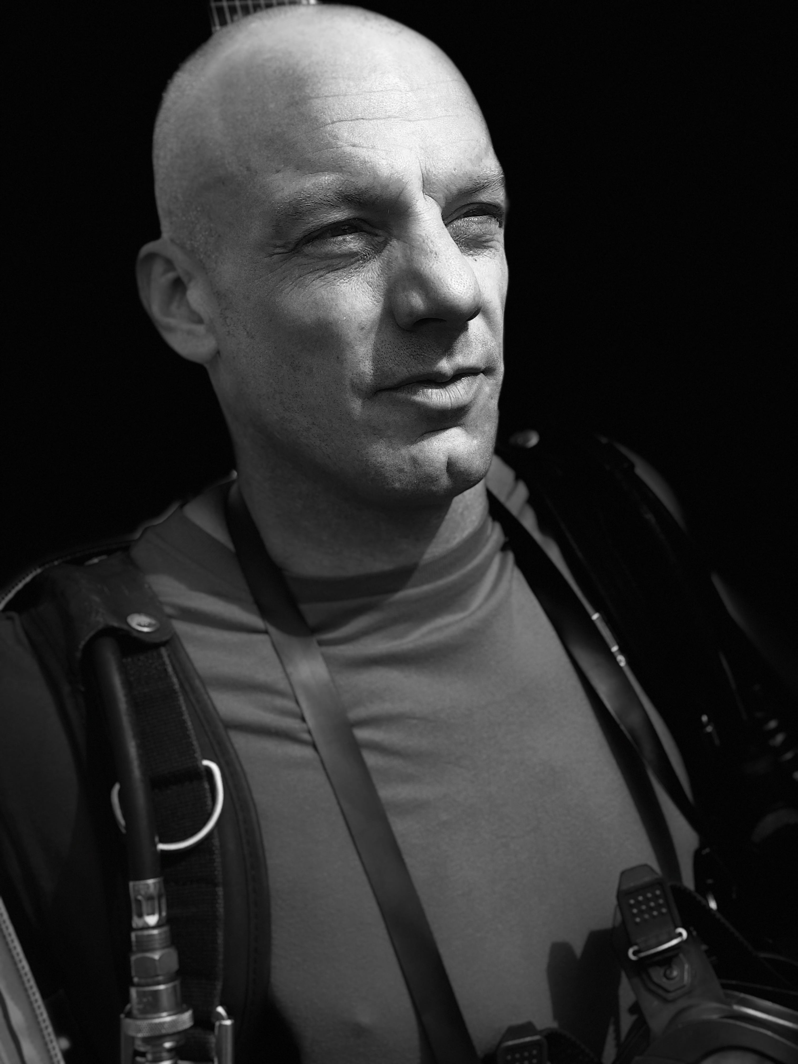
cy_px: 532
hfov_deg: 28.0
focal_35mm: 52
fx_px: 1598
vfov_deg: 36.8
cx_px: 399
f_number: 2.4
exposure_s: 1/410
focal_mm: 6
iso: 16
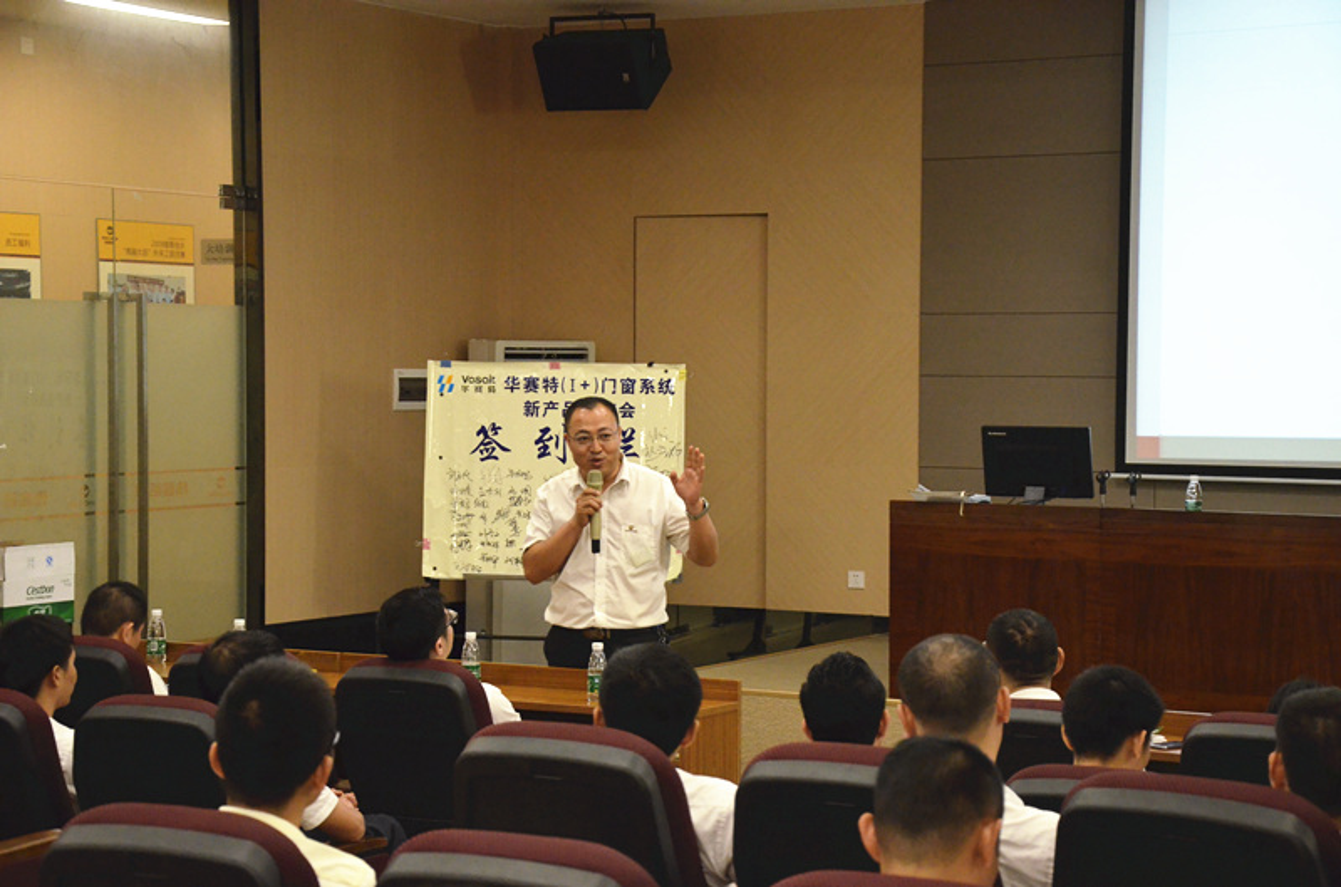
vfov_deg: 17.4
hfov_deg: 26.1
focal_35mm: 78
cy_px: 444
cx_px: 670
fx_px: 2898
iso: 3200
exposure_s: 1/80
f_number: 5
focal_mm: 52
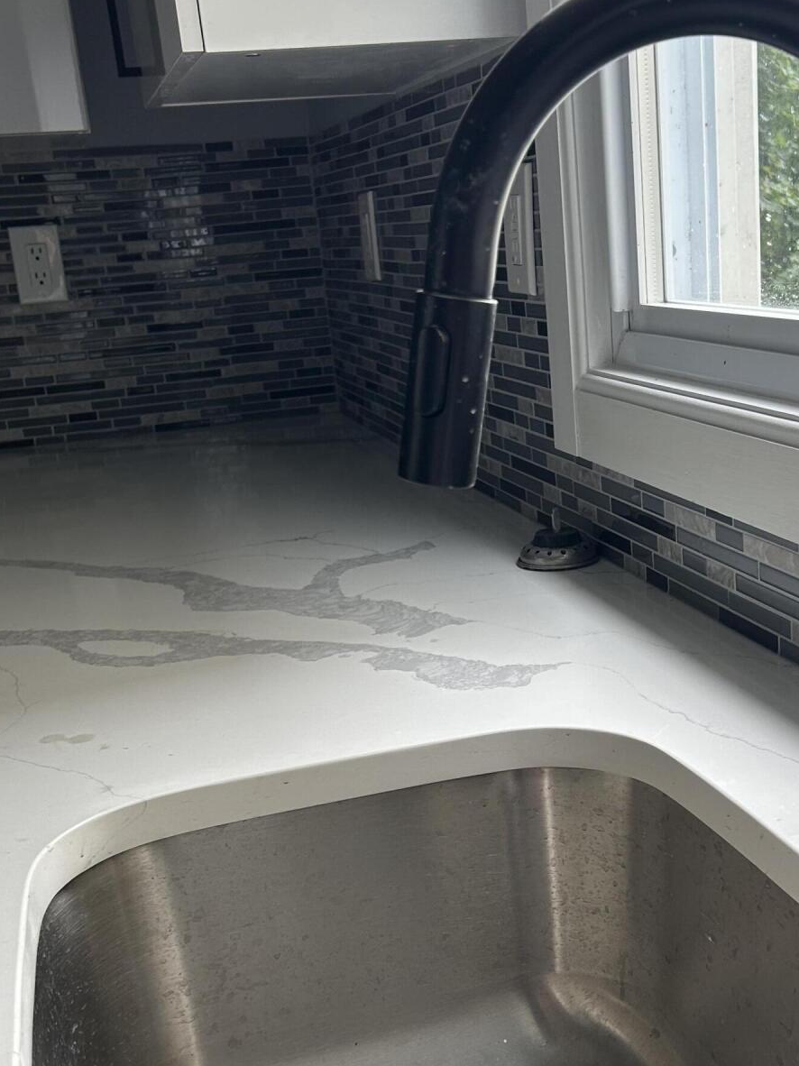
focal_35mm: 44
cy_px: 663
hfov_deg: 32.8
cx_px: 481
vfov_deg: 42.6
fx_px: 1355
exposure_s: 1/121
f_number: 1.5
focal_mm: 5.7
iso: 64
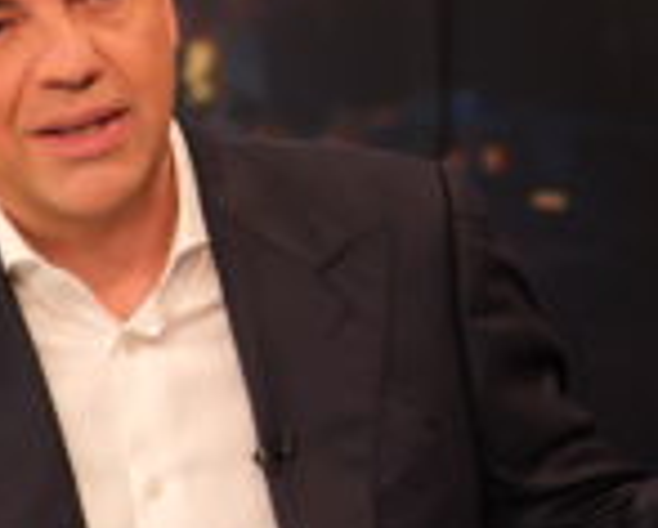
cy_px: 260
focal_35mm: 504
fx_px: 9828
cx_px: 546
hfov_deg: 3.8
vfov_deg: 3.1
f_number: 1.8
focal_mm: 85
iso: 320
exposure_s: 1/250
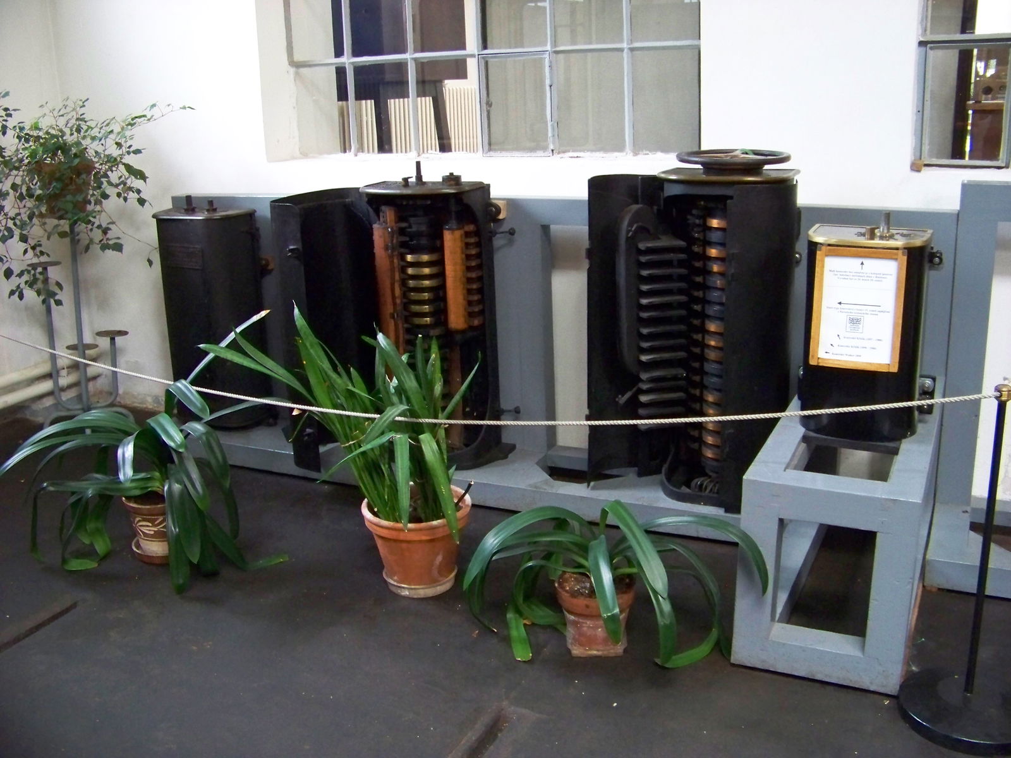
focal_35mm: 36
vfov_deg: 39.7
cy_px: 379
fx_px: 1051
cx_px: 506
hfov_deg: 51.4
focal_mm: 5.85
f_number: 2.8
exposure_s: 1/20
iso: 400
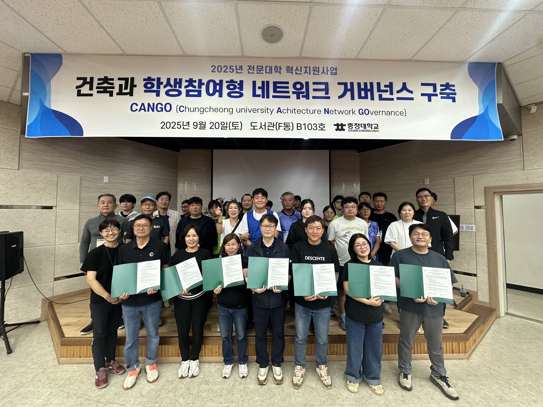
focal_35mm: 14
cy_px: 204
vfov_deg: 85.7
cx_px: 272
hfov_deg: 102.1
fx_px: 220
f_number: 2.2
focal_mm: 2.22
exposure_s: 1/60
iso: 250
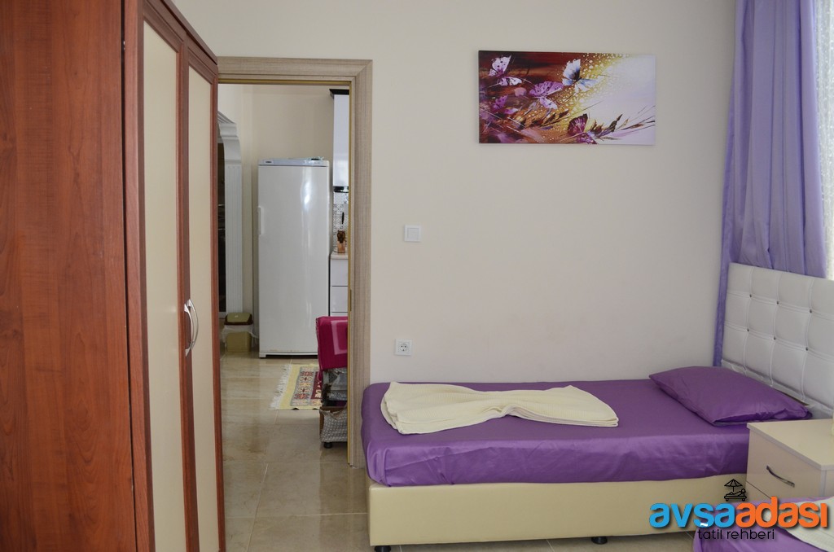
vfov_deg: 43.4
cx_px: 417
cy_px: 276
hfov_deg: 62.0
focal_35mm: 30
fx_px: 693
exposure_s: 1/200
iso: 1100
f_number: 5.6
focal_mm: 20
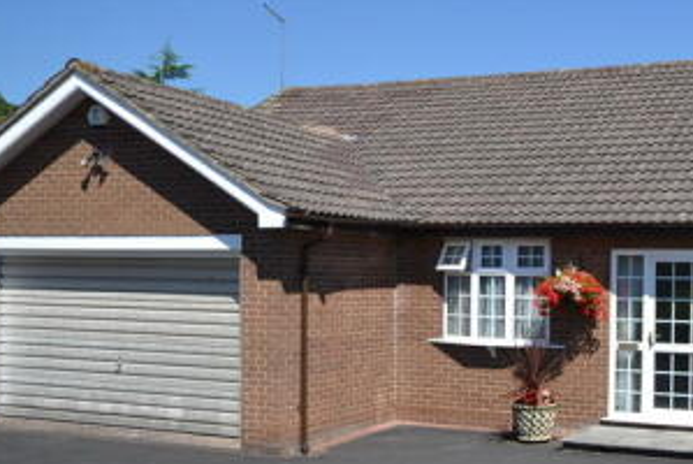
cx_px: 581
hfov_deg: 40.5
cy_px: 300
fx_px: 886
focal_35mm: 46
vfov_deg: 29.2
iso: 100
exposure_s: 1/250
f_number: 8
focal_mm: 14
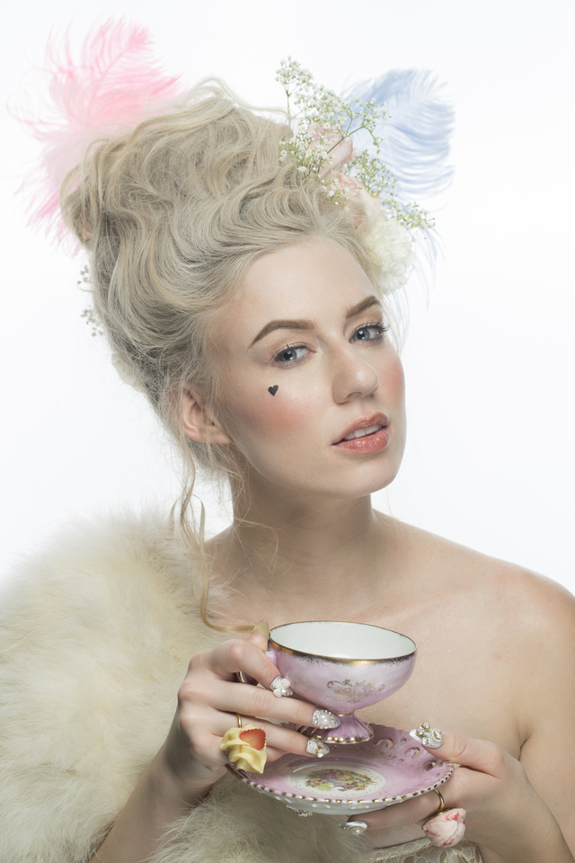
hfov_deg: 13.7
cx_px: 288
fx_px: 2396
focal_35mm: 100
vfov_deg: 20.4
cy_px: 432
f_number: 8
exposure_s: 1/200
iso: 100
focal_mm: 100
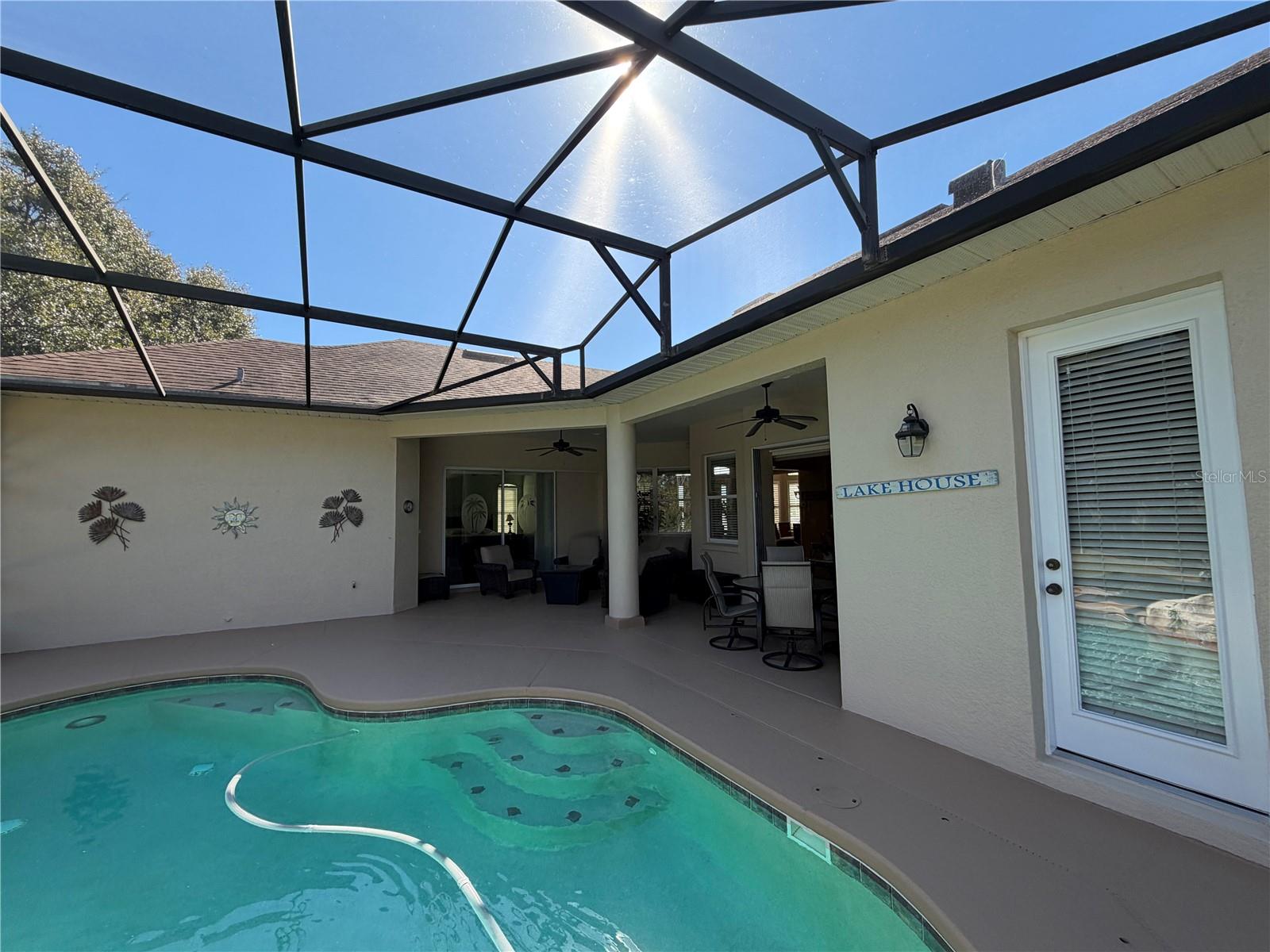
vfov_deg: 85.7
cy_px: 476
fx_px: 514
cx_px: 635
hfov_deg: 102.1
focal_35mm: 14
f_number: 2.2
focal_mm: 2.22
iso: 50
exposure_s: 1/502
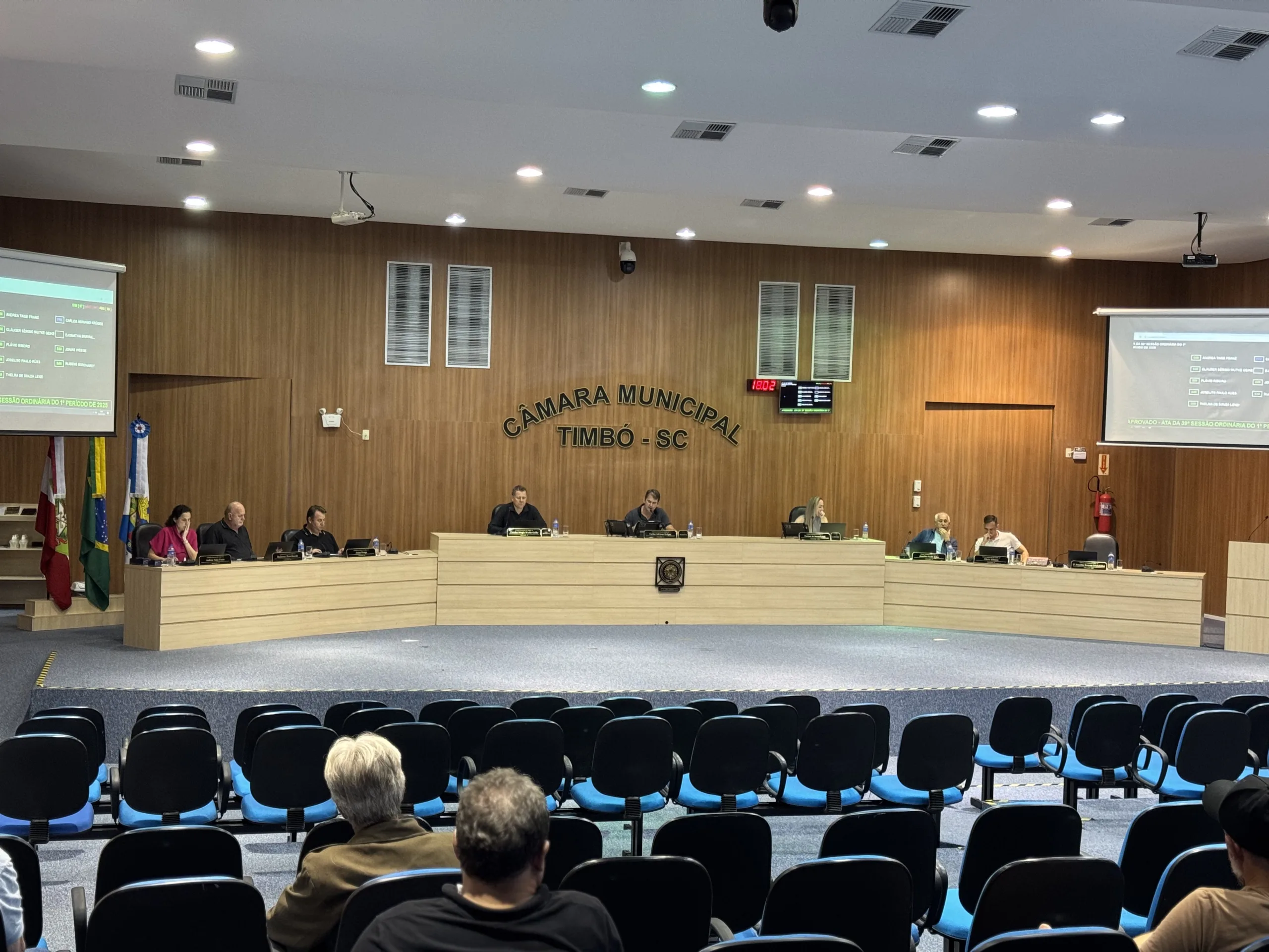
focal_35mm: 48
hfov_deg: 39.7
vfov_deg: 30.3
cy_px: 476
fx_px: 1760
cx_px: 634
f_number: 1.78
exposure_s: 1/40
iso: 250
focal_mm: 6.76
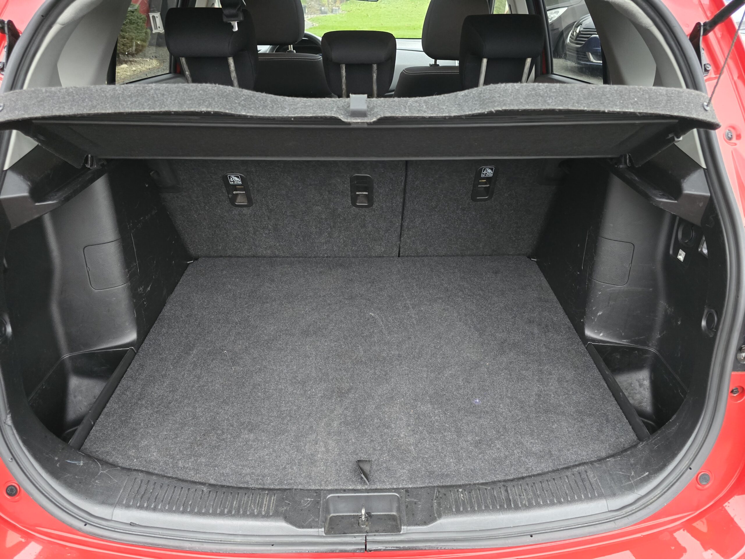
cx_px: 372
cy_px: 280
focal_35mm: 23
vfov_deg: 58.9
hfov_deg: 73.9
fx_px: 495
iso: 1000
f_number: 1.7
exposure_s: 1/60
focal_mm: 6.3
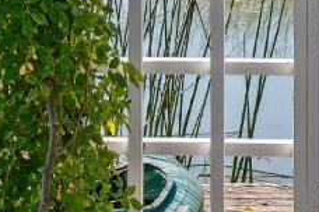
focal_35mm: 230
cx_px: 319
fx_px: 2038
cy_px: -372
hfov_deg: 8.9
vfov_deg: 5.7
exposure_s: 1/400
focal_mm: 35
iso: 400
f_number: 8
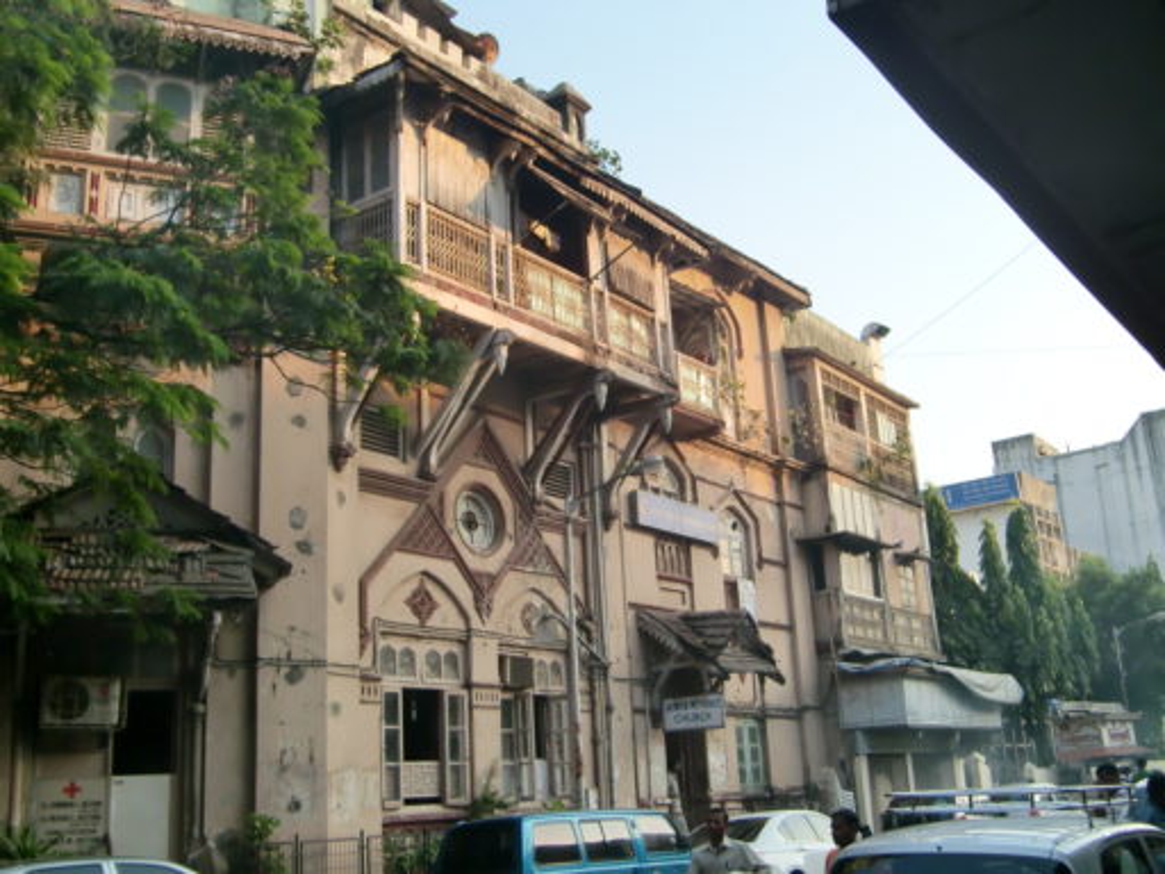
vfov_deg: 36.8
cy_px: 437
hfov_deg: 47.9
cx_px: 582
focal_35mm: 39
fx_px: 1313
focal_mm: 6.9
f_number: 3
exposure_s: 1/200
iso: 64
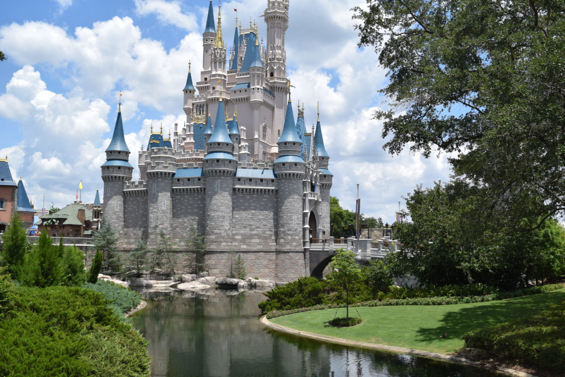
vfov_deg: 38.4
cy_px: 188
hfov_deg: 55.1
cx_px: 282
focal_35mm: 34
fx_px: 541
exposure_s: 1/1600
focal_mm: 23
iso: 400
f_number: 7.1
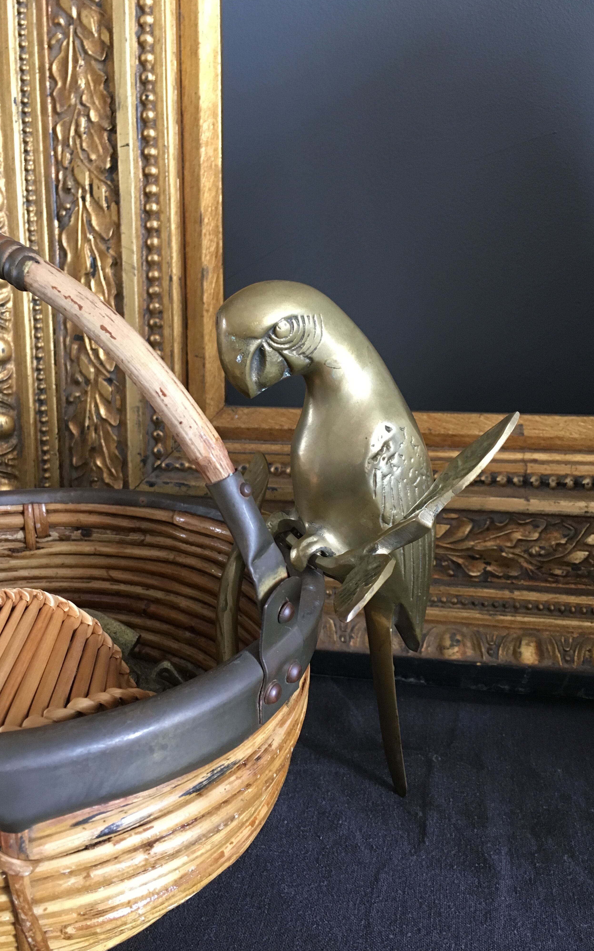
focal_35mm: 31
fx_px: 803
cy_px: 473
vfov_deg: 61.2
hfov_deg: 40.6
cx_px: 288
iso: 160
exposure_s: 1/33
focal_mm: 4.15
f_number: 2.2
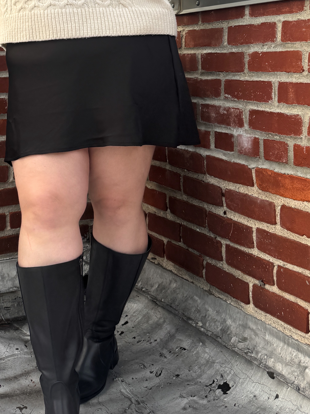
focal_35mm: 51
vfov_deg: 35.5
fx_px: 609
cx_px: 116
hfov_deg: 28.5
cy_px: 50
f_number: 1.8
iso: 80
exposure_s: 1/540
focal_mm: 6.76
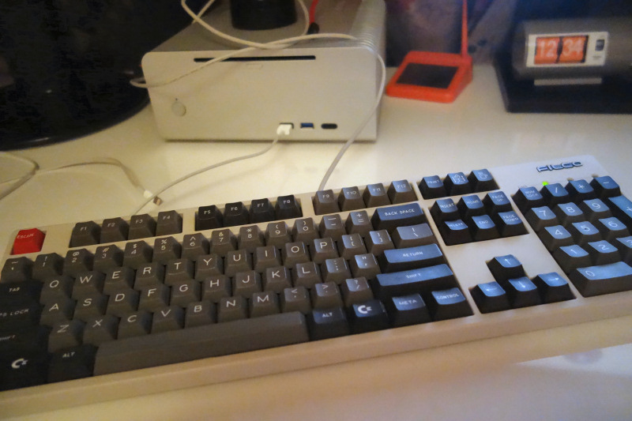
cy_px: 210
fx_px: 491
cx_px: 316
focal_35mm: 28
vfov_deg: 46.4
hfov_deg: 65.5
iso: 6400
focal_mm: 10.4
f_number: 1.8
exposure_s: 1/500
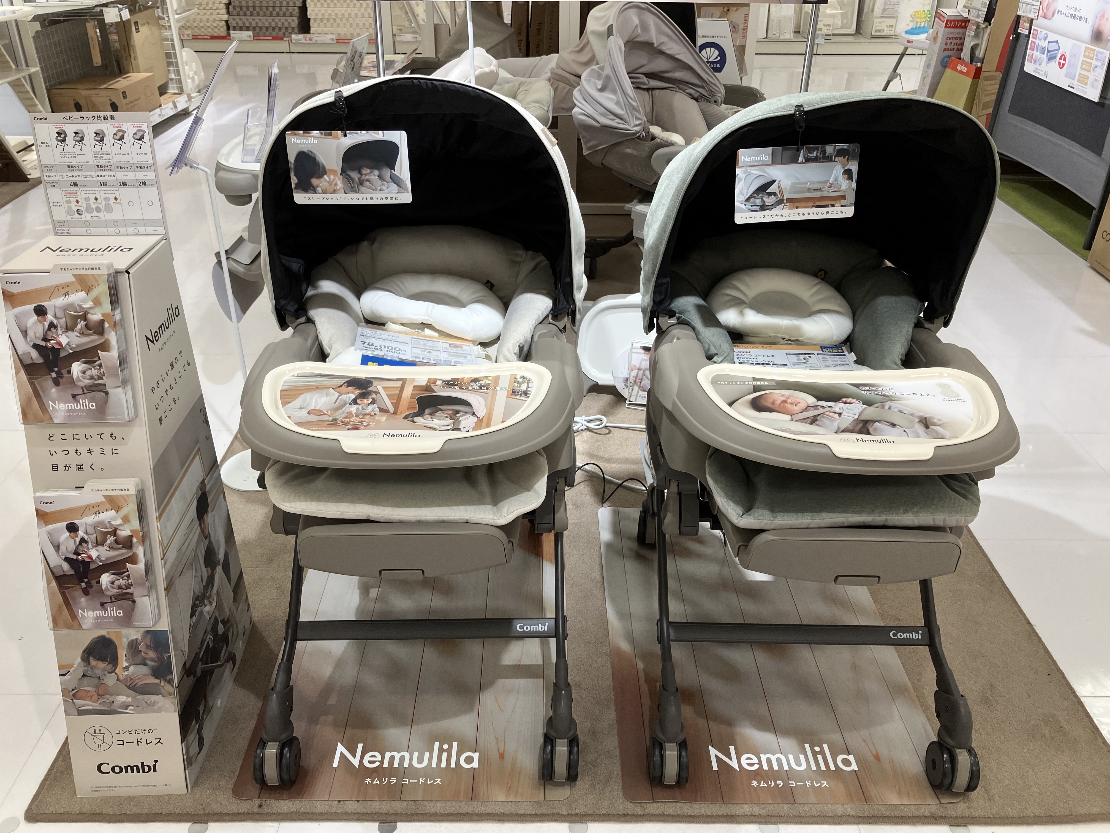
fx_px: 898
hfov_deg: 63.4
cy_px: 416
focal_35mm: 28
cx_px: 555
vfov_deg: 49.7
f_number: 1.8
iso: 50
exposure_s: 1/100
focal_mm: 3.99
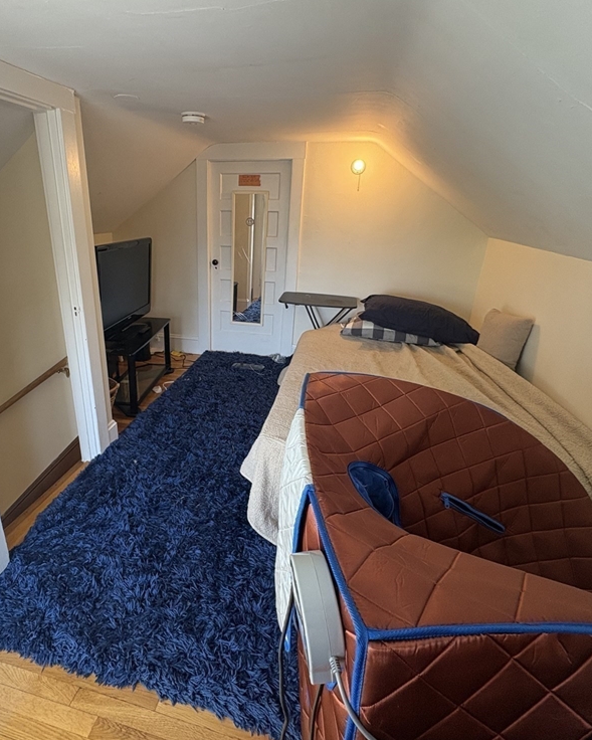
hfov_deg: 70.2
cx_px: 238
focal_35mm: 19
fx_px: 416
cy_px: 364
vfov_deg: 83.3
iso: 200
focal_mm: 2.22
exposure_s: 1/60
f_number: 2.2
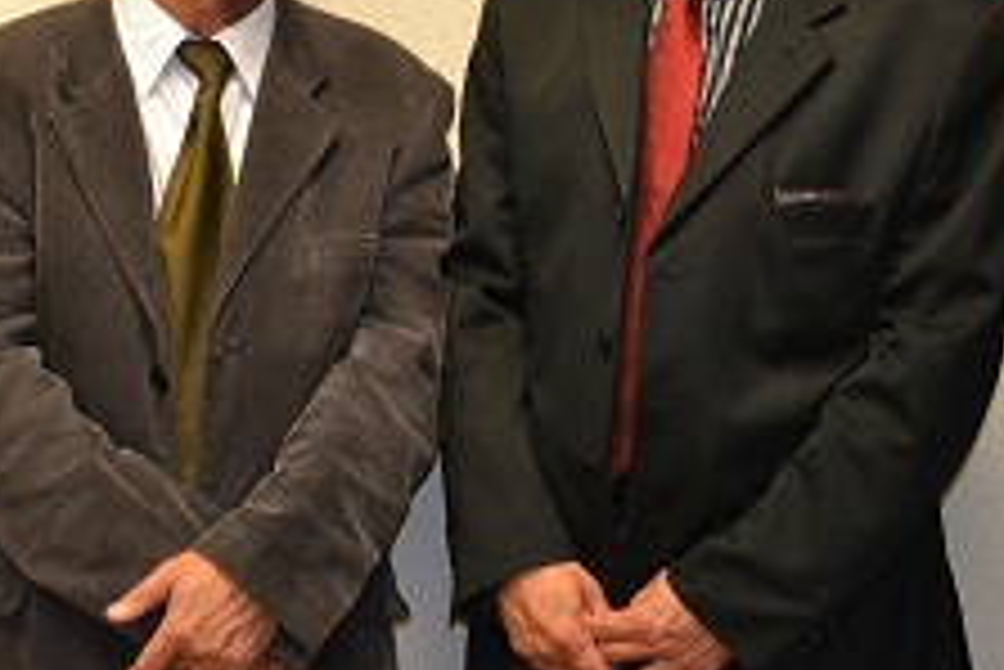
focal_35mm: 99
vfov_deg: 13.8
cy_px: 130
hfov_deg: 20.6
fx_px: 2761
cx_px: 477
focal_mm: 35
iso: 1600
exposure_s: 1/60
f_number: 5
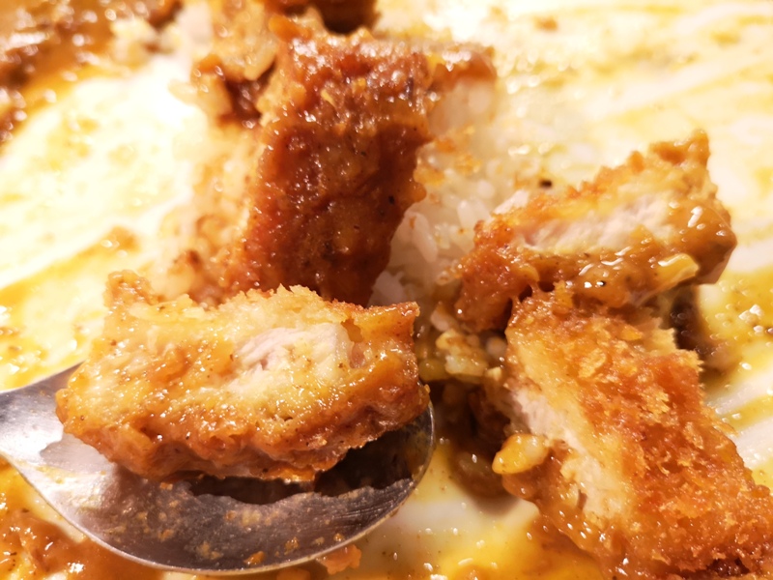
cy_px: 290
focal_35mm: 27
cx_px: 386
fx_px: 603
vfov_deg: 51.4
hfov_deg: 65.3
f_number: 1.8
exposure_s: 1/25
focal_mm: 3.95
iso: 320
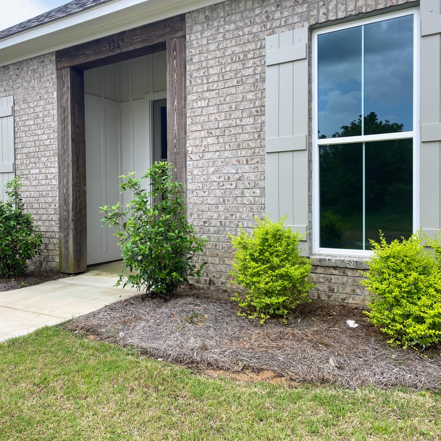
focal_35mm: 31
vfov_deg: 52.5
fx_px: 447
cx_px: 170
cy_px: 219
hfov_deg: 52.1
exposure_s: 1/845
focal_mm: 4.25
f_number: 1.8
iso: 32
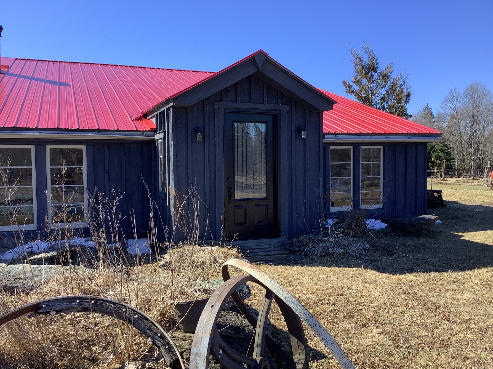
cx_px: 246
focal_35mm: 31
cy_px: 184
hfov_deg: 58.4
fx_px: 442
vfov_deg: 45.4
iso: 25
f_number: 2.4
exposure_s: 1/554
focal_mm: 3.3
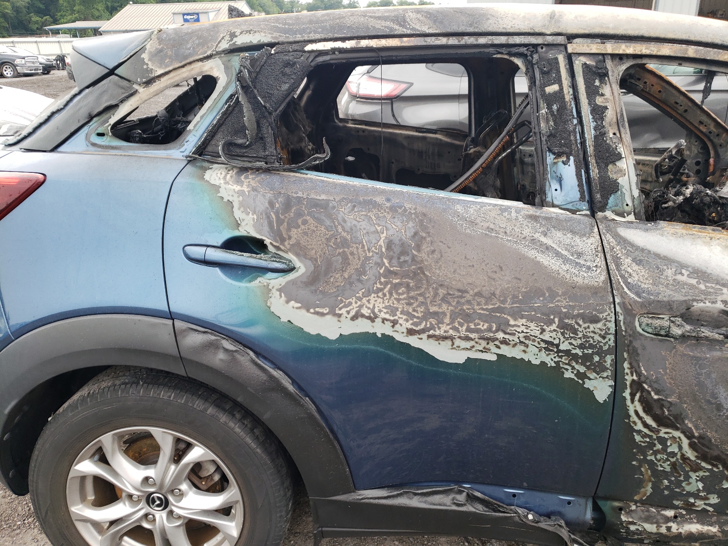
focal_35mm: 26
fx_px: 547
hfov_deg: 67.3
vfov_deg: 53.1
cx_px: 364
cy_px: 273
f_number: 1.5
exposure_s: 1/312
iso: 50
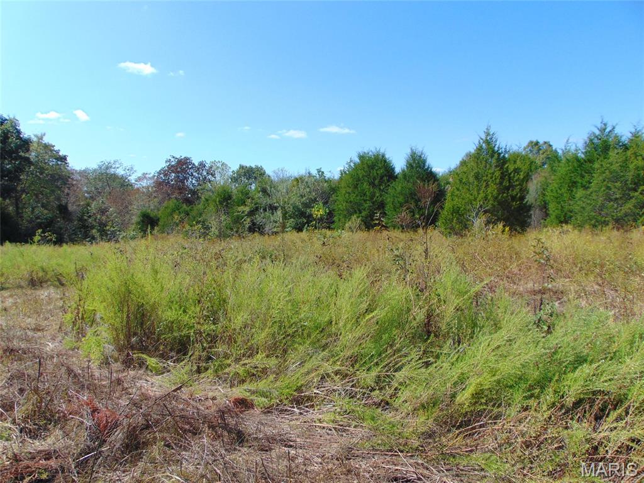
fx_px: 465
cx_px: 322
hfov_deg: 69.4
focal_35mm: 25
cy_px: 242
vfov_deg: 54.9
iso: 100
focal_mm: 4.5
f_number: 7.7
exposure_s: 1/200
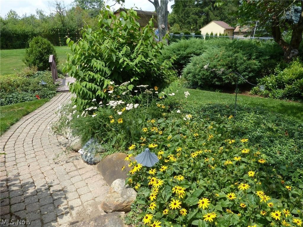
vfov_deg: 54.9
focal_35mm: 25
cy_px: 114
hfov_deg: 69.4
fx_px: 219
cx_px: 152
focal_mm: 4.5
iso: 100
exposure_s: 1/320
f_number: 5
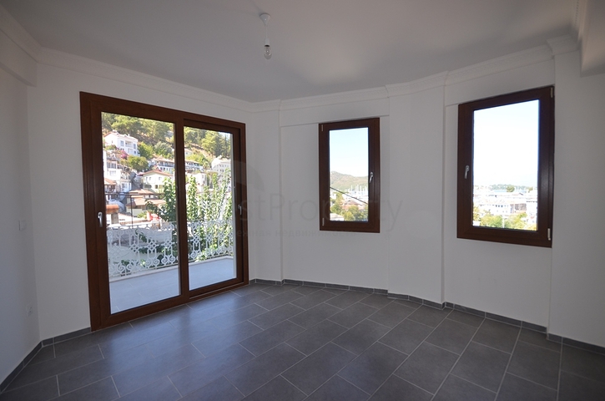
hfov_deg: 100.5
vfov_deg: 77.1
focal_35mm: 15
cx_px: 302
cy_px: 200
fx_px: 252
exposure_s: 1/200
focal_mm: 10
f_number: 6.3
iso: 320
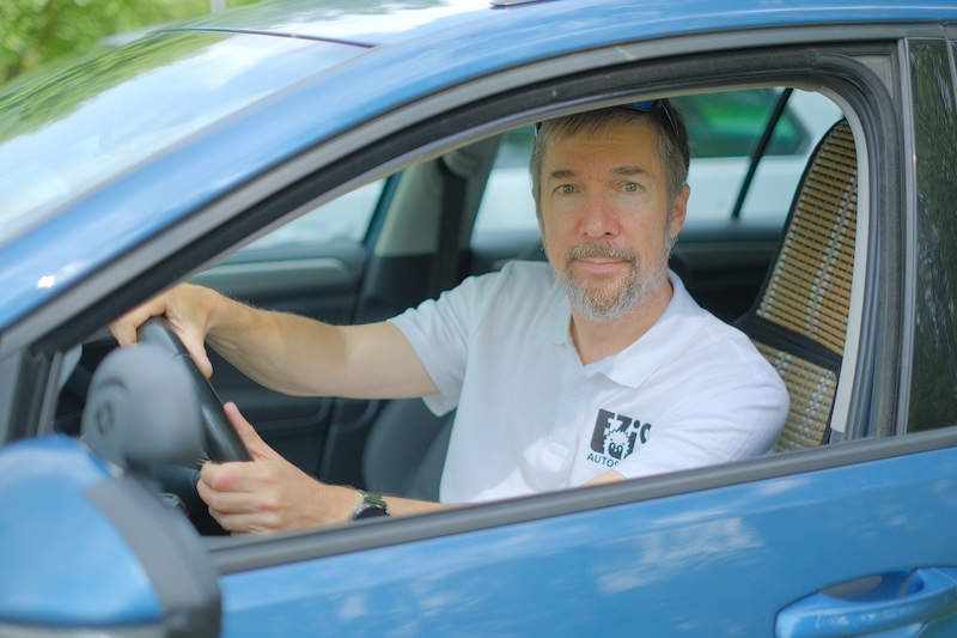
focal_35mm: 53
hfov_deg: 37.5
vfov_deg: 25.5
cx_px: 478
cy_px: 319
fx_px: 1409
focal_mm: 35
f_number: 1.4
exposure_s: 1/3200
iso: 640
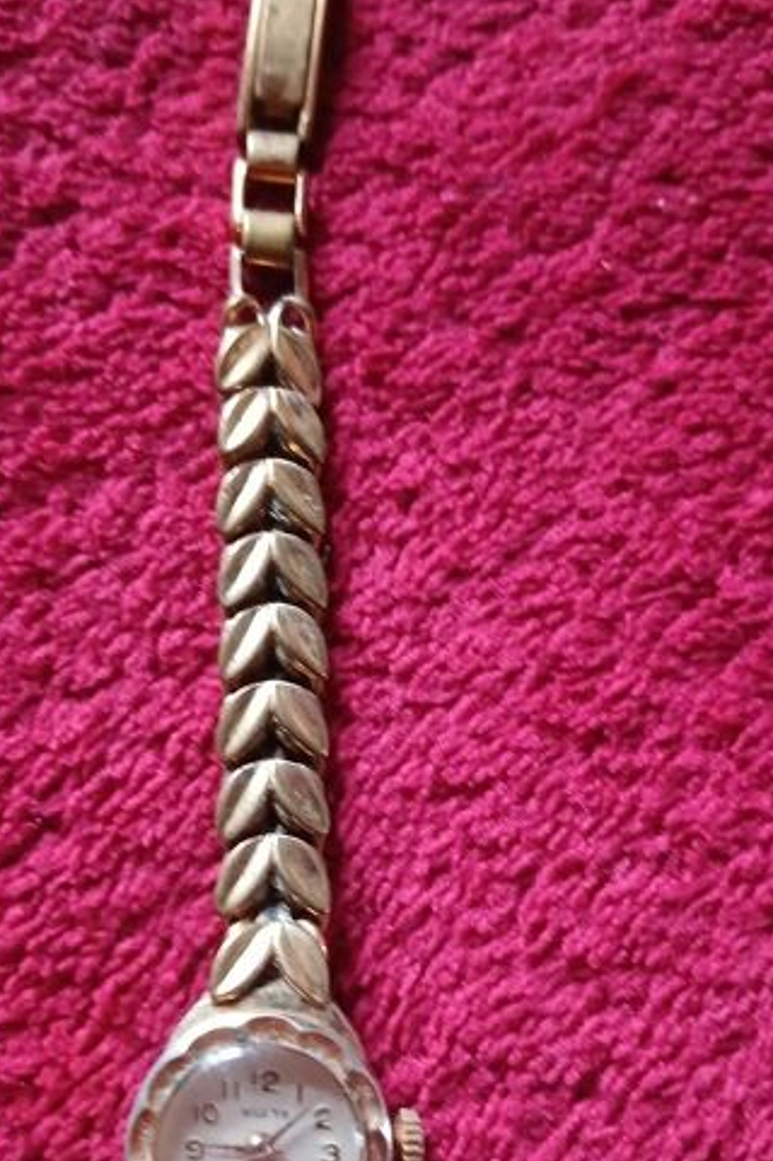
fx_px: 1161
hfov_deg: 36.8
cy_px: 753
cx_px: 353
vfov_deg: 52.4
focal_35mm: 36
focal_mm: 3.98
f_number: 1.8
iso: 500
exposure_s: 1/20
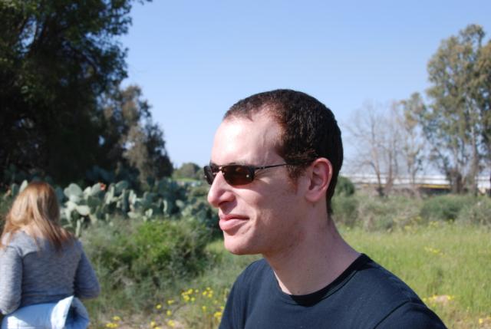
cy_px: 164
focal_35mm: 42
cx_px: 246
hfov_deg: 46.3
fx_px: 574
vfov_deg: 32.0
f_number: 6.7
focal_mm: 28
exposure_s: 1/180
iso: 100
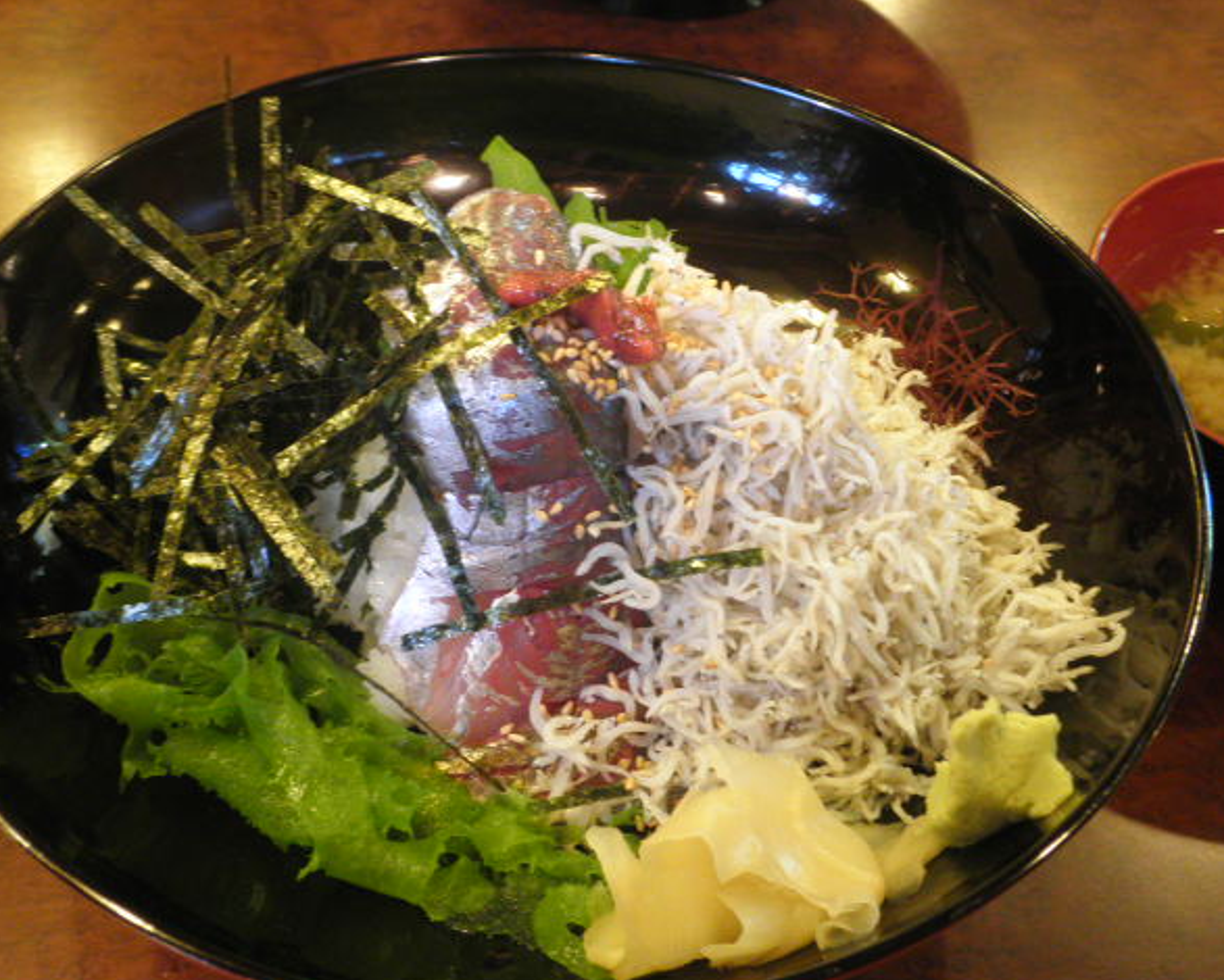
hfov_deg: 37.3
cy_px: 494
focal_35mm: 50
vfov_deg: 30.3
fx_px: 1812
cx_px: 651
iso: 160
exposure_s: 1/4
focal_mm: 8.3
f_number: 3.4
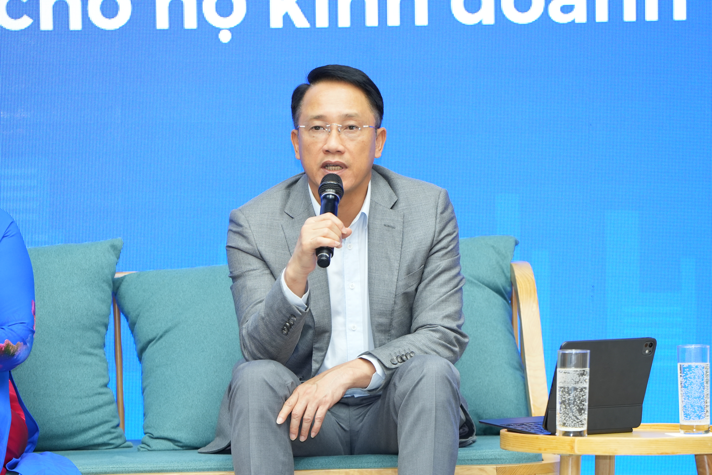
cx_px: 356
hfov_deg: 8.1
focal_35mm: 255
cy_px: 238
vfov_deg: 5.4
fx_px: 5043
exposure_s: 1/125
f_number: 3.2
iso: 1000
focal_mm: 170
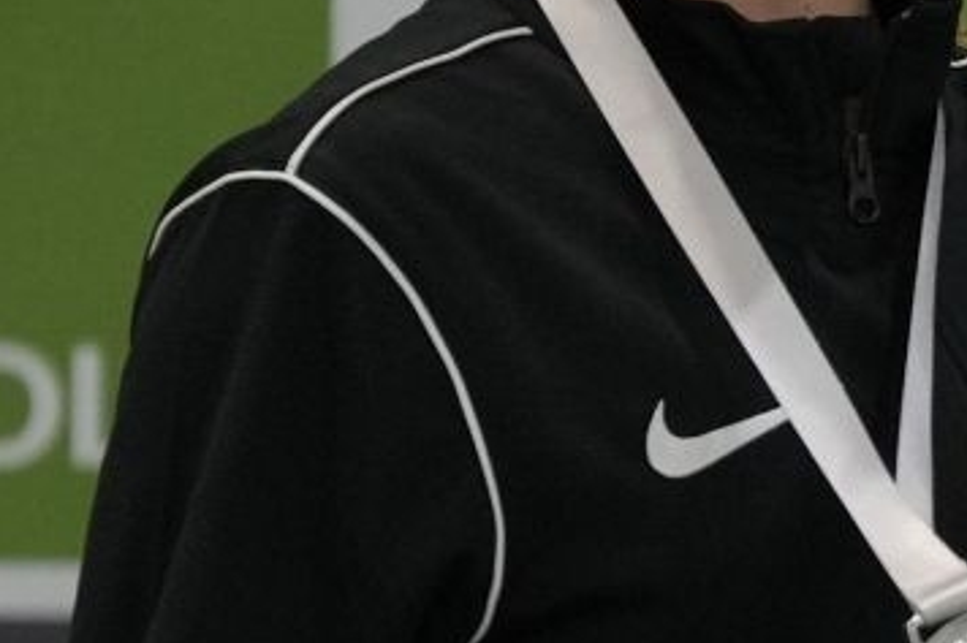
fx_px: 35814
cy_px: 282
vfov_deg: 1.0
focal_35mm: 1334
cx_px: 2325
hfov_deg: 1.5
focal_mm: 176
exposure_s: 1/500
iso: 2000
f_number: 2.8
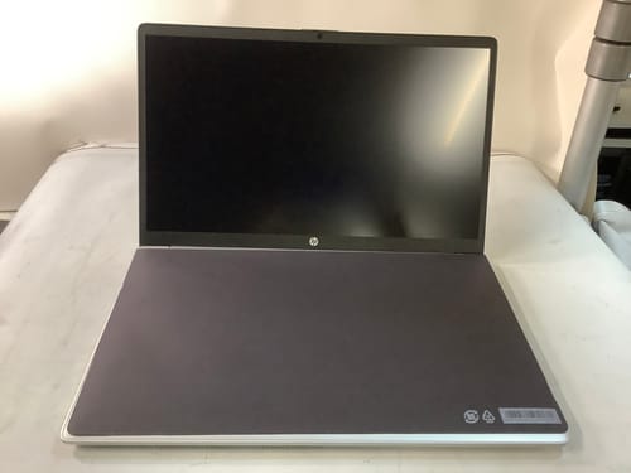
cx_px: 316
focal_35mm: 31
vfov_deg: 45.4
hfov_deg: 58.4
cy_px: 236
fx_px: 565
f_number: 2.4
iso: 320
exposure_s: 1/50
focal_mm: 3.3
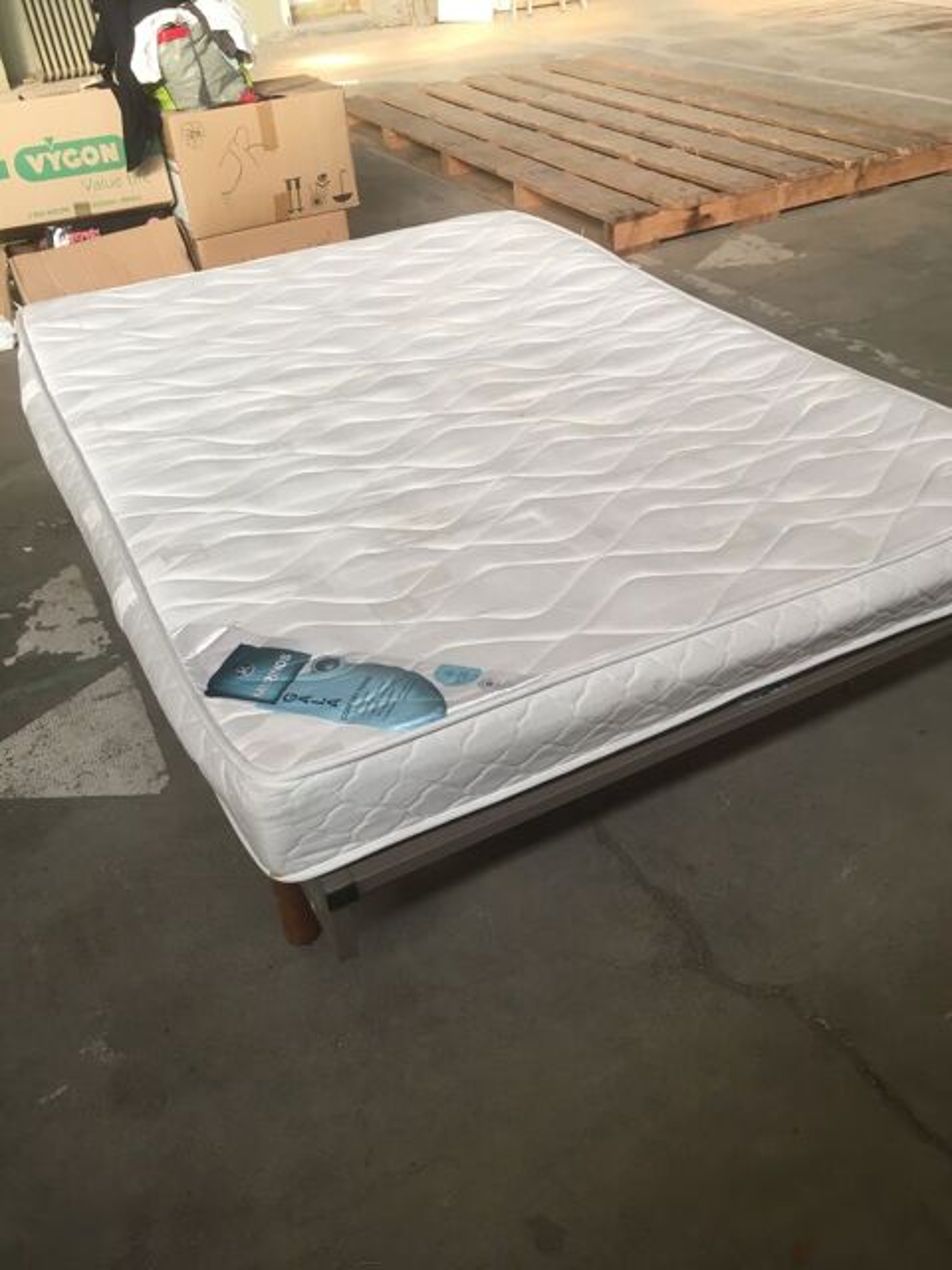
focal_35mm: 29
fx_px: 1063
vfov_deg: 61.7
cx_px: 476
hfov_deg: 48.2
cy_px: 635
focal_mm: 4.15
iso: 25
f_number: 2.2
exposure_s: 1/33
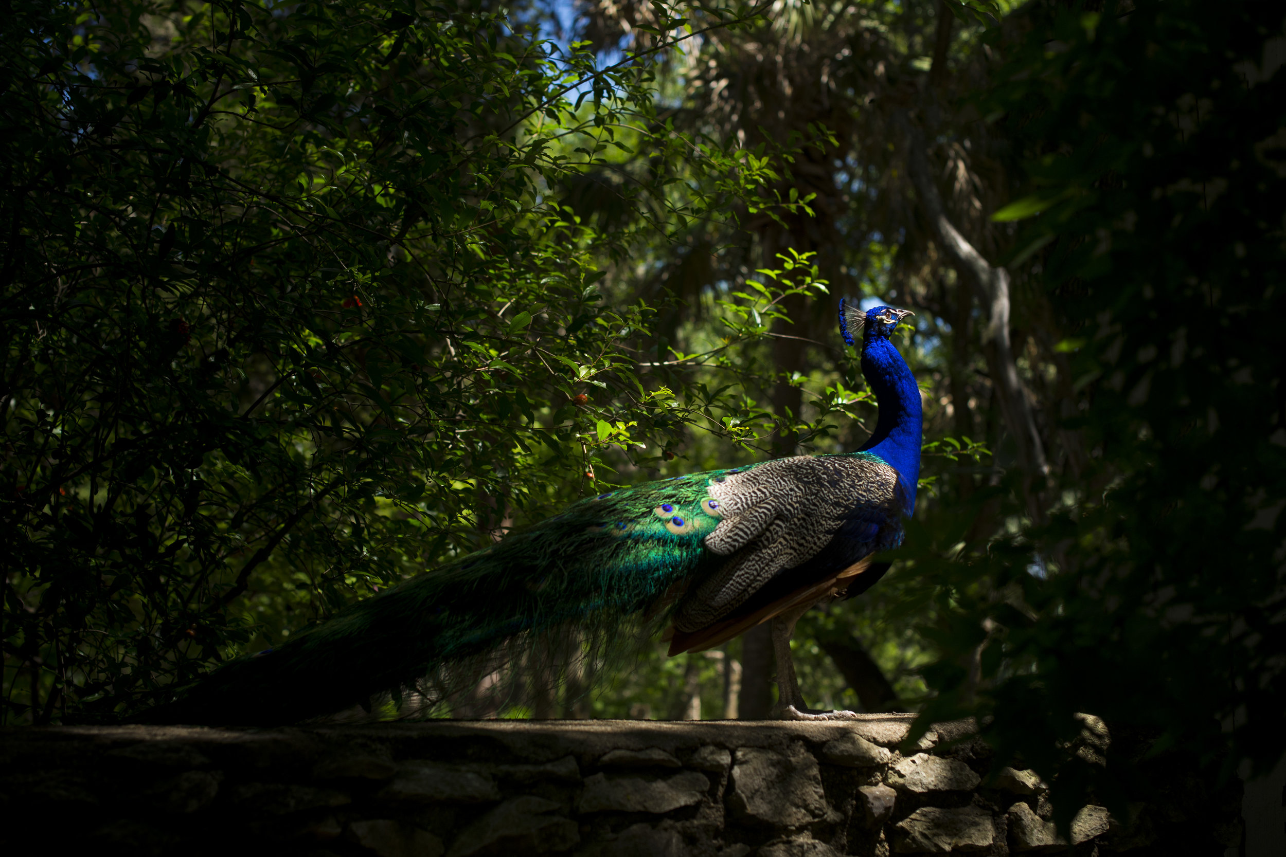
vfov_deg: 27.0
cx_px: 643
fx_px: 1786
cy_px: 428
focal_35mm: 50
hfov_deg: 39.6
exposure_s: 1/2000
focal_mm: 50
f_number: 2.8
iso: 250
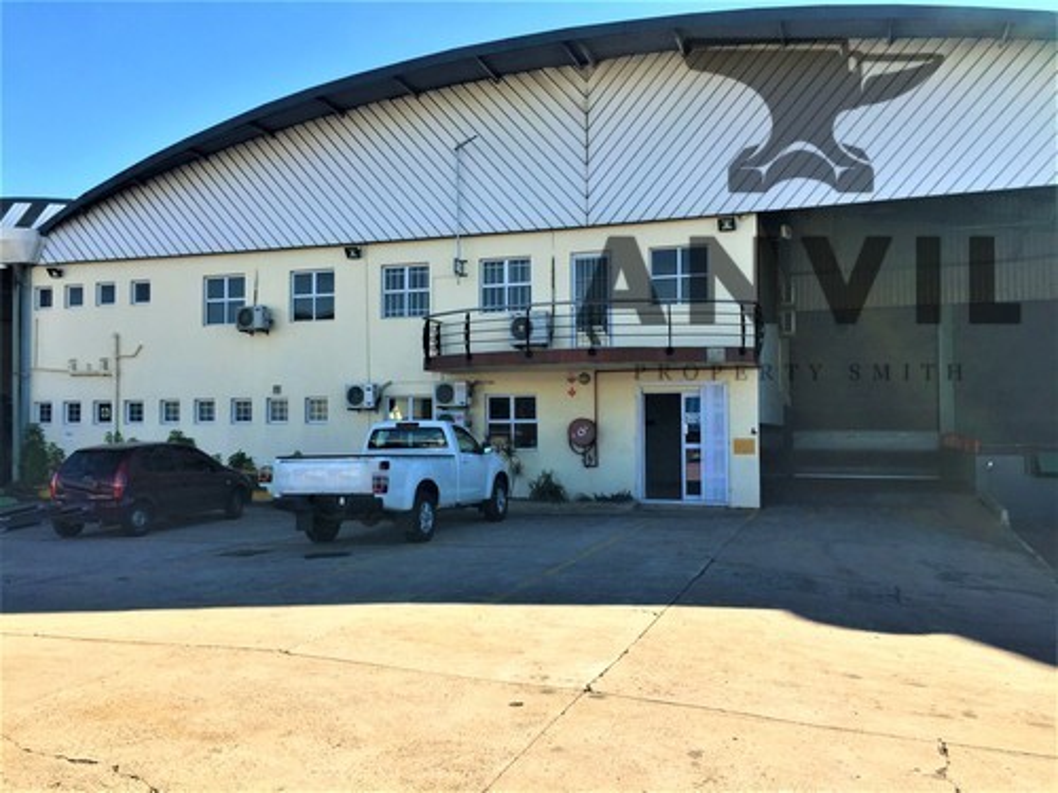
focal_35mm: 29
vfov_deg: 48.2
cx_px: 529
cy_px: 396
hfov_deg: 61.7
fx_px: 886
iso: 32
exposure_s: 1/942
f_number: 2.2
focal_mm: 4.15
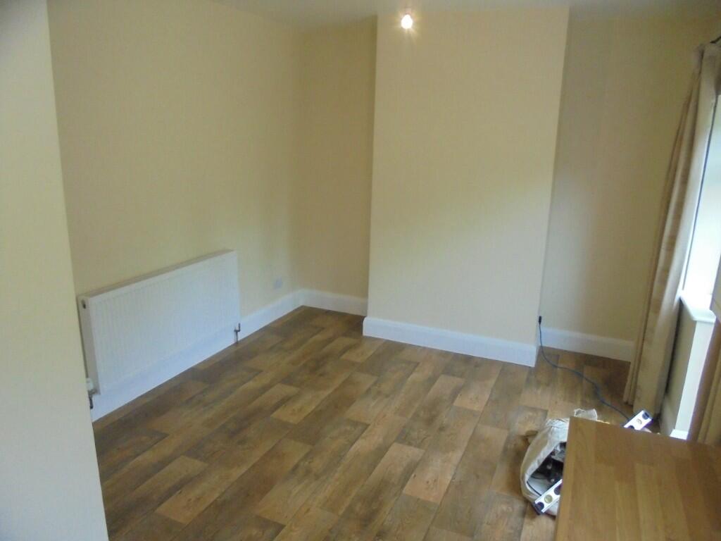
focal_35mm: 26
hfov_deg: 67.3
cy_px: 270
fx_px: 542
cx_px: 360
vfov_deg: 53.1
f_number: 3.5
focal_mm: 4.6
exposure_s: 1/250
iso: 640
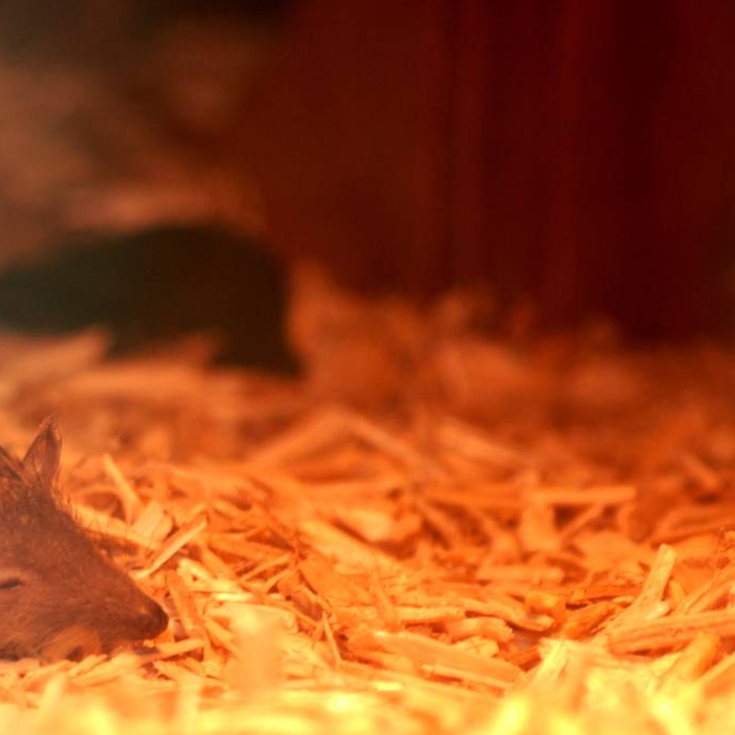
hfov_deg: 3.5
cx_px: -97
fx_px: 12179
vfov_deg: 3.5
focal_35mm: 507
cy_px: 489
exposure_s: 1/30
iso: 400
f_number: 4.8
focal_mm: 170
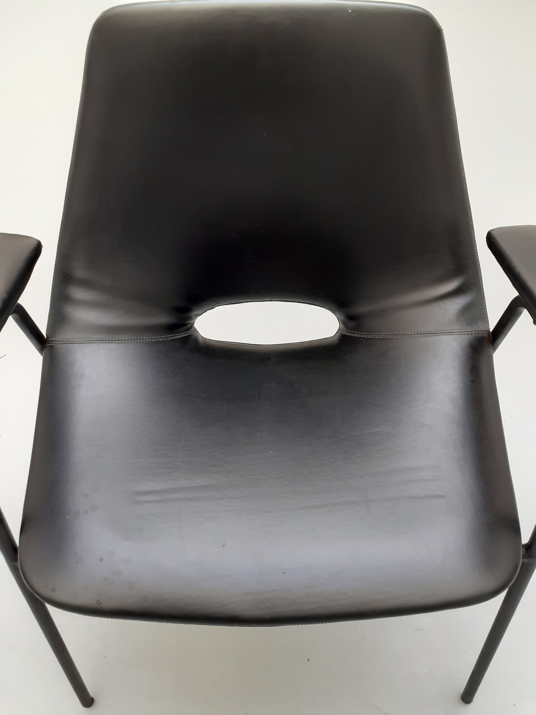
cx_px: 268
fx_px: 557
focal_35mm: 27
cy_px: 358
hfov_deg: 51.4
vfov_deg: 65.3
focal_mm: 3.6
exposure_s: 1/100
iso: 64
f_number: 1.9
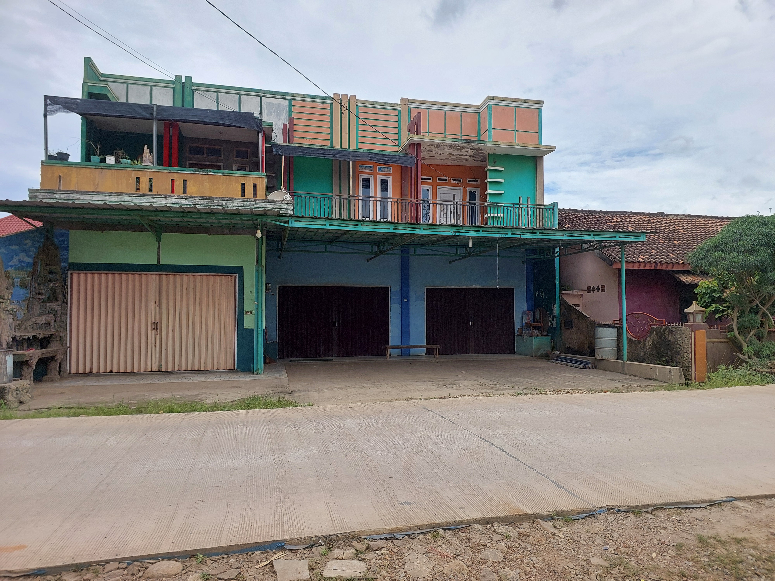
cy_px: 290
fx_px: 515
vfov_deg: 58.9
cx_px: 388
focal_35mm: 23
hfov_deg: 73.9
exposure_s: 1/616
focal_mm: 5.06
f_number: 1.8
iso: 25
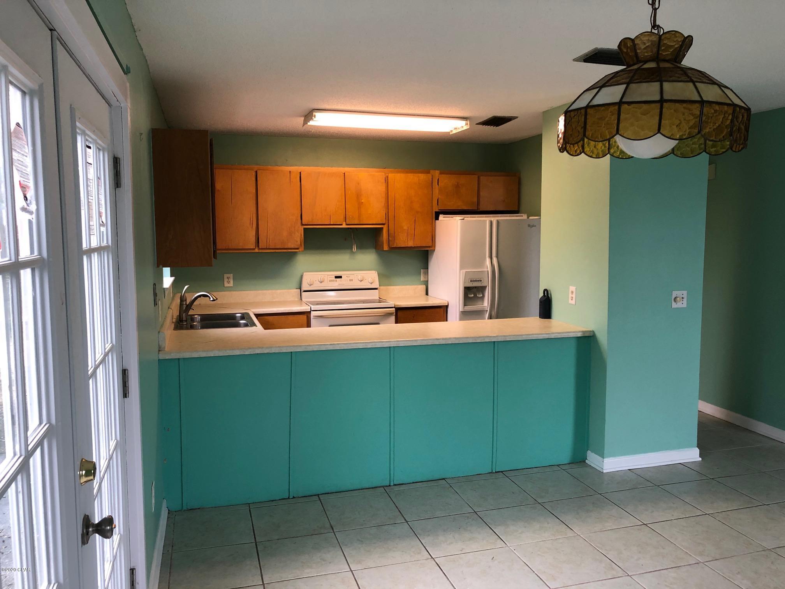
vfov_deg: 49.7
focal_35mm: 28
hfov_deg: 63.4
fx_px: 635
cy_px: 294
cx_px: 392
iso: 25
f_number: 1.8
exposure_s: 1/30
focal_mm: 3.99
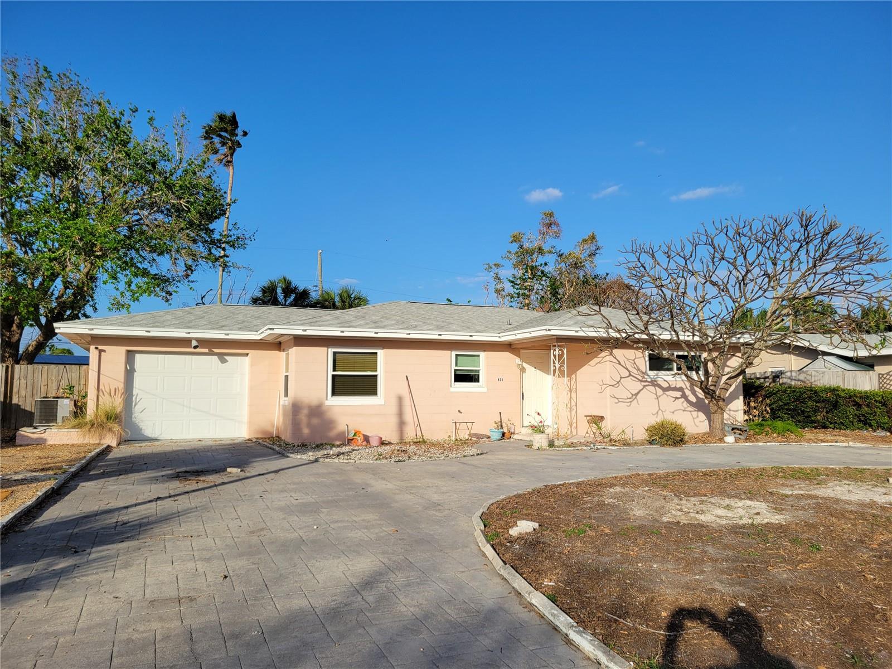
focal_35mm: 26
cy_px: 334
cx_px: 446
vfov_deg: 53.1
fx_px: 670
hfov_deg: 67.3
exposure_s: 1/2945
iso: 40
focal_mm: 5.4
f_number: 1.8
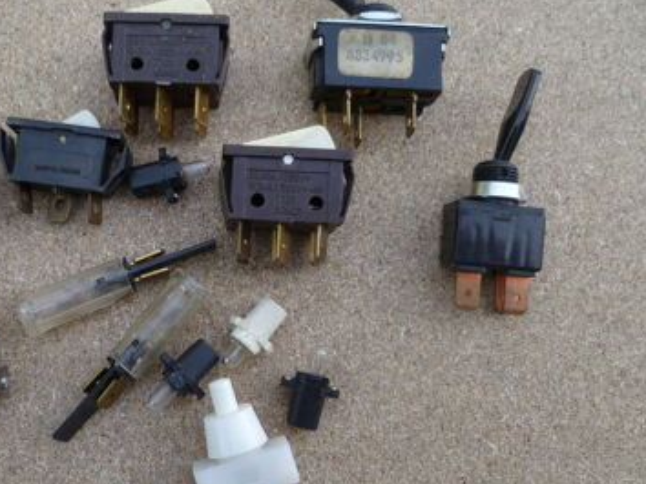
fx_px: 709
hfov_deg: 48.1
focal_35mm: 38
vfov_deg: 37.7
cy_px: 259
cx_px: 212
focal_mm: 5
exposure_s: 1/160
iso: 80
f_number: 3.3
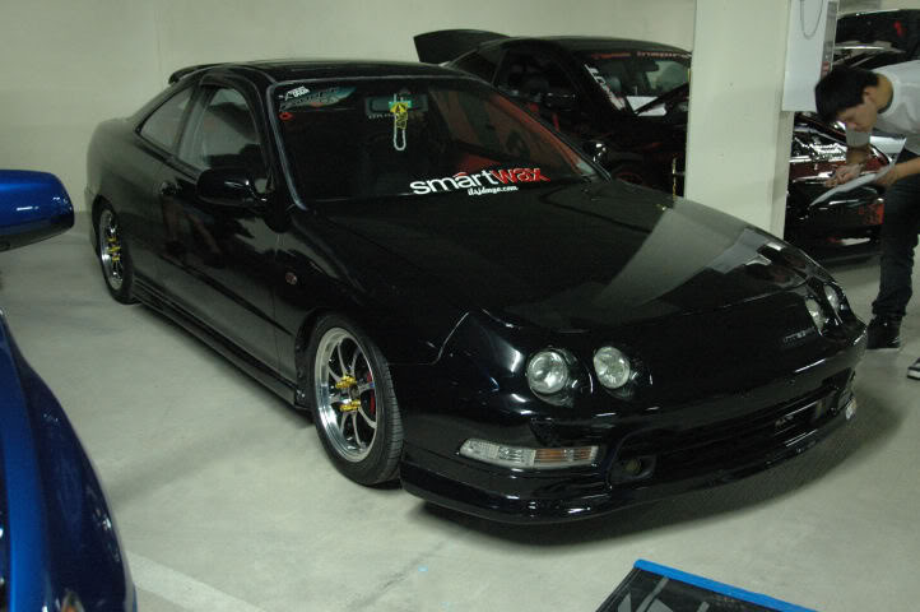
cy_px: 306
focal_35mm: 36
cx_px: 460
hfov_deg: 53.2
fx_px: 919
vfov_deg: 36.8
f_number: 4
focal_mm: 24
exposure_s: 1/13
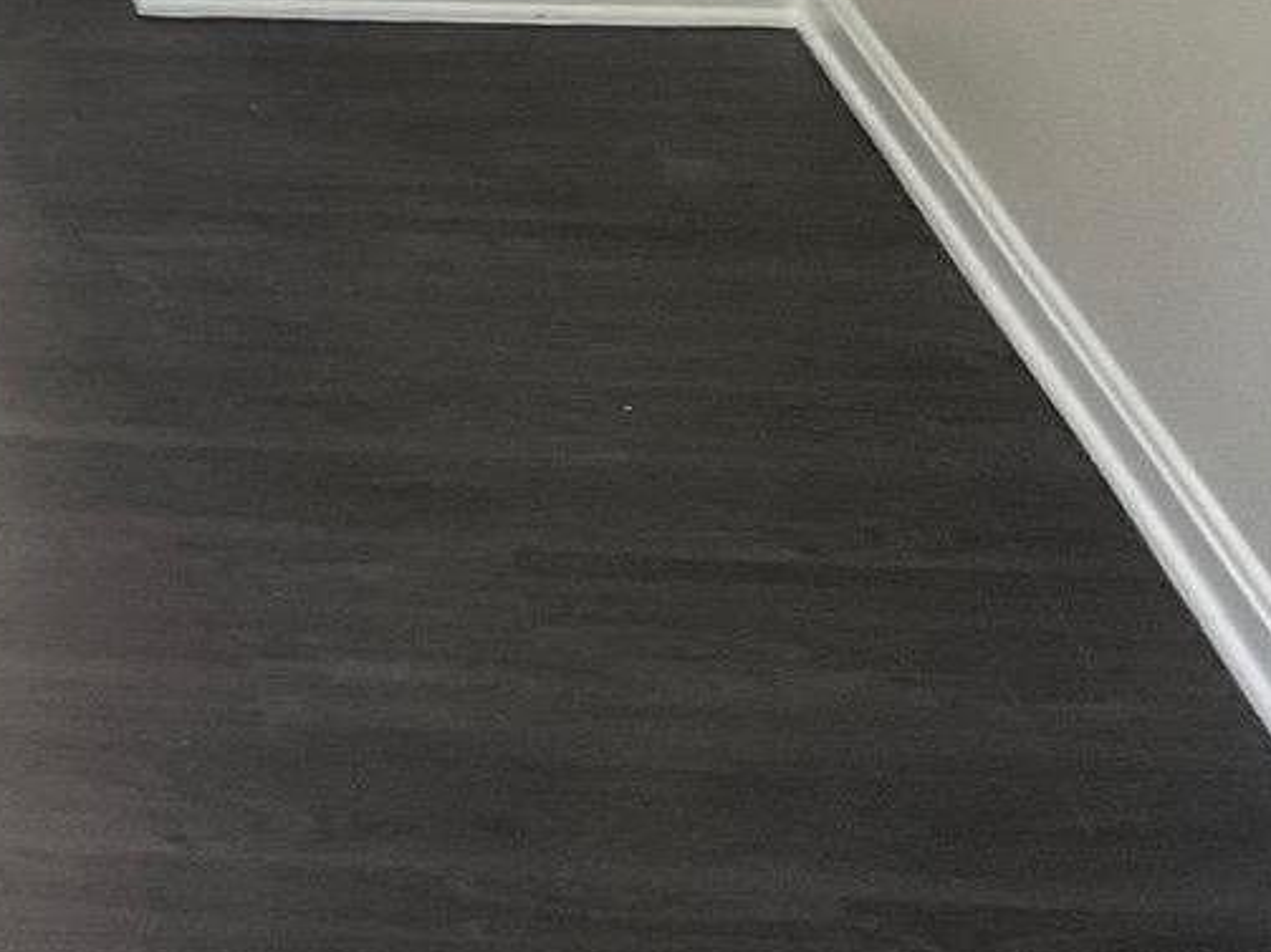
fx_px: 4332
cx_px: -763
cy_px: -606
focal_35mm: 118
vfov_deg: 11.8
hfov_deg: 15.2
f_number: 1.8
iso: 64
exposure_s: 1/60
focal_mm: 3
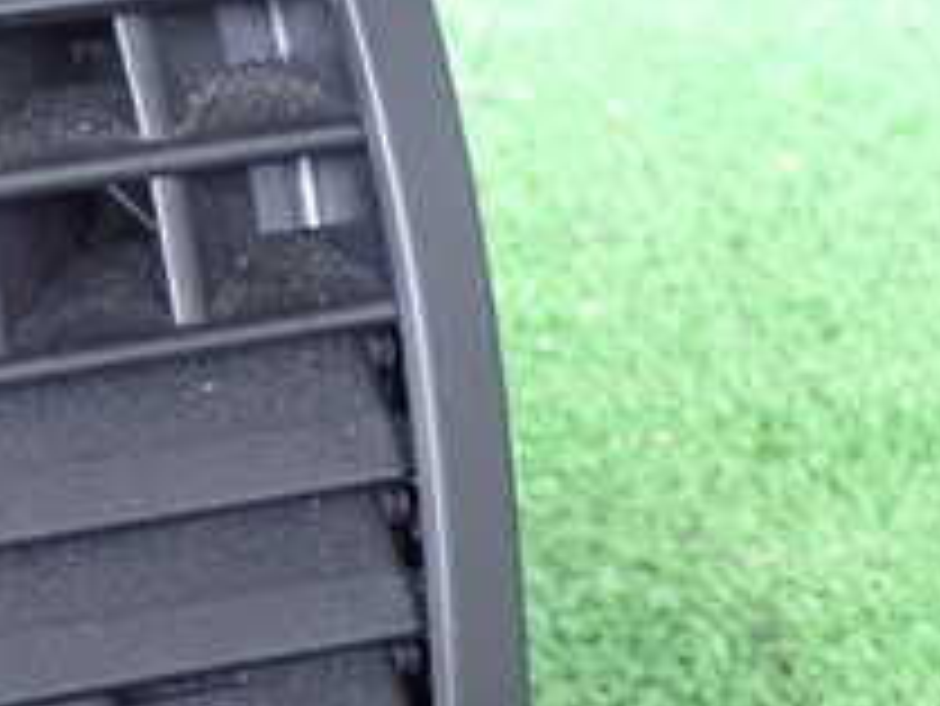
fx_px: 2962
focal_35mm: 109
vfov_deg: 13.5
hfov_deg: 17.5
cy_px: 643
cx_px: -58
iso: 800
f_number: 2.7
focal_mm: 6.83
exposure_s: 1/20
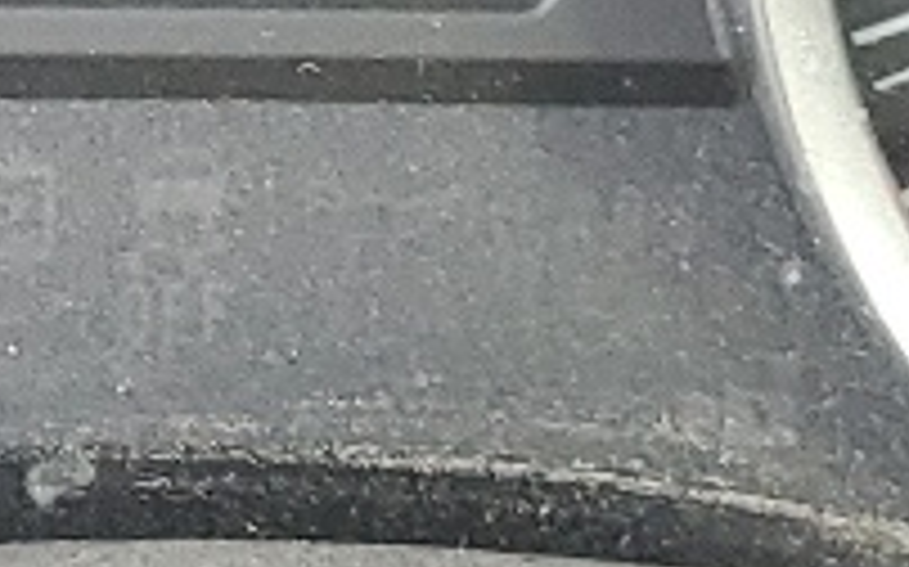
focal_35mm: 218
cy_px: -932
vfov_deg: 5.7
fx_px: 5398
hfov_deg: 9.6
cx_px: 0
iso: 115
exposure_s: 1/60.2
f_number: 1.5
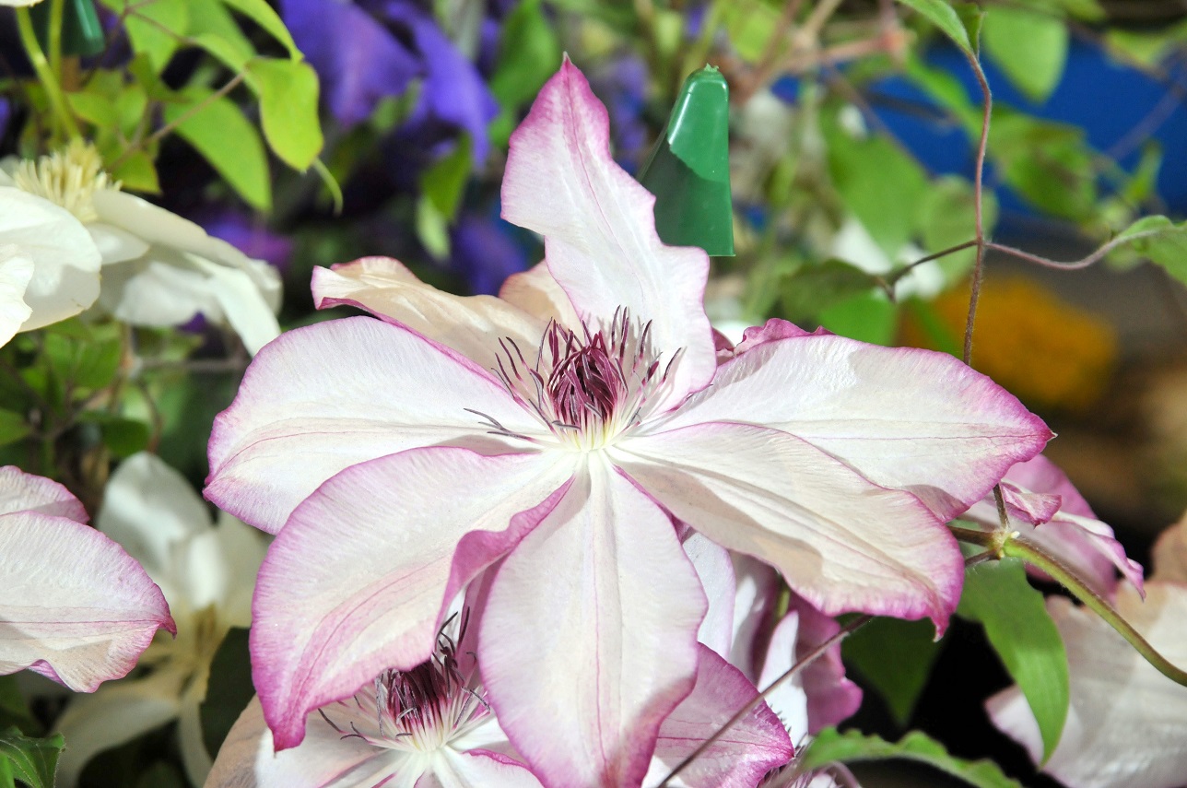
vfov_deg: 15.1
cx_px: 594
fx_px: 2963
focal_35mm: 90
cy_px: 394
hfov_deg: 22.7
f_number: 5
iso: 800
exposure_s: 1/160
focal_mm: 60
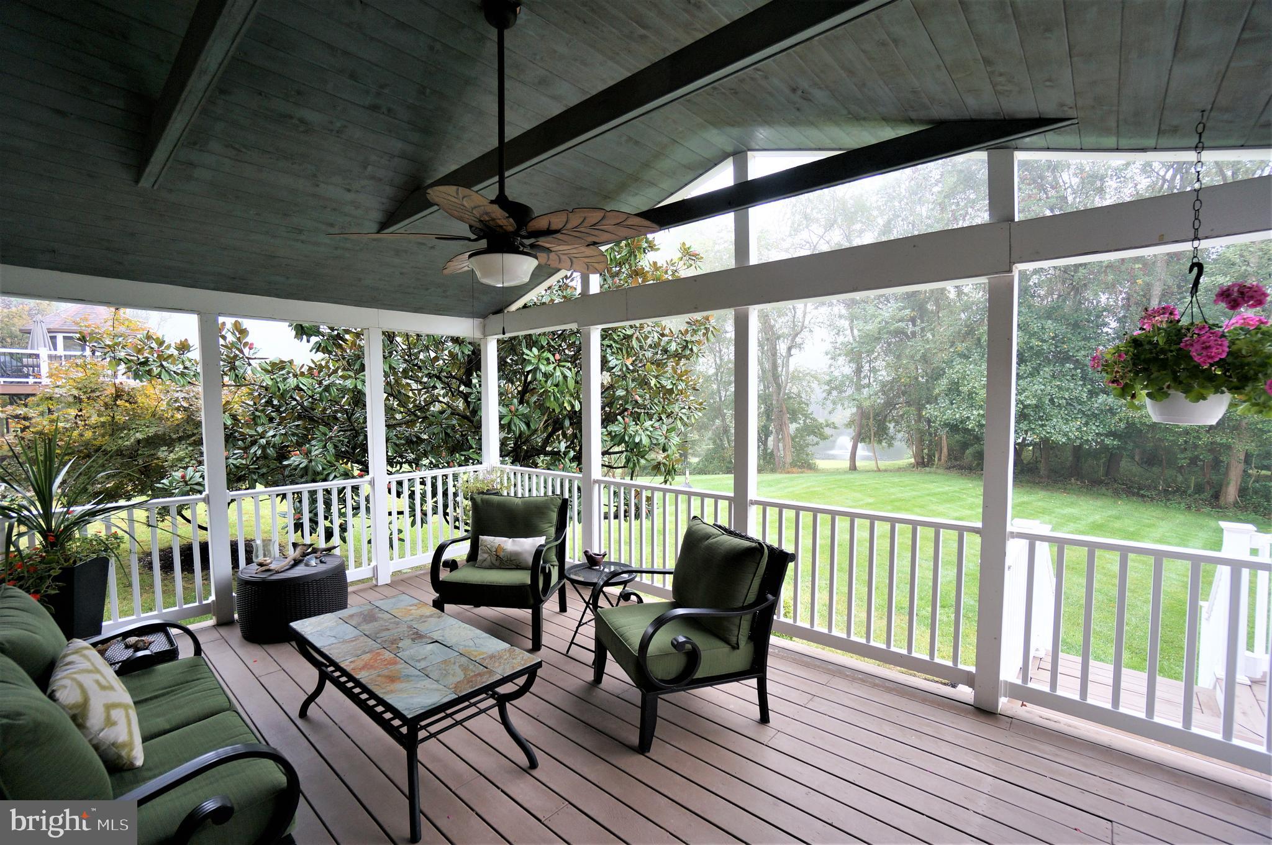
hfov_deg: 100.5
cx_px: 636
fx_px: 529
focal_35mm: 15
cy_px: 422
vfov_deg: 77.2
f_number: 4
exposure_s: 1/60
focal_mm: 10
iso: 200
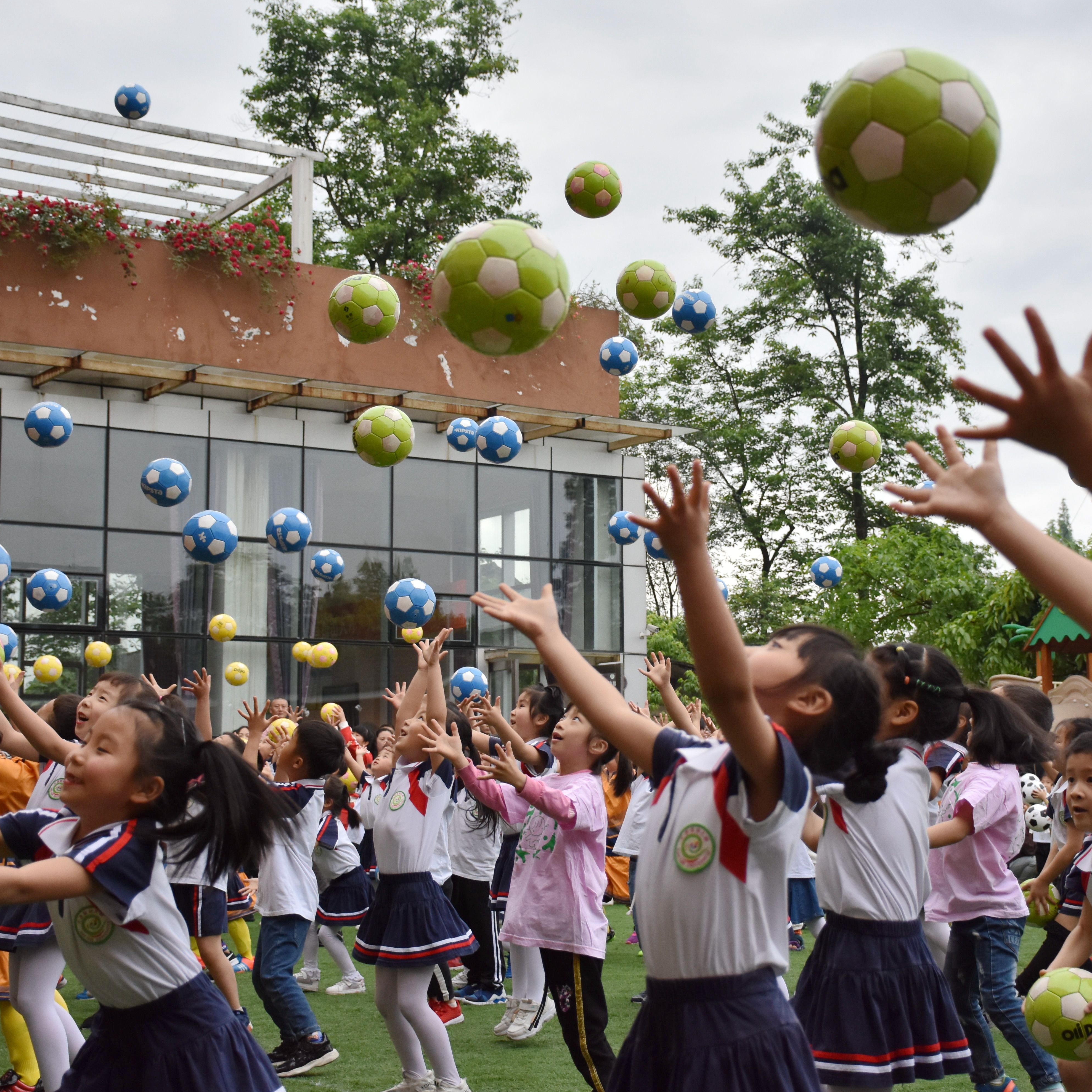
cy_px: 544
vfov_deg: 29.6
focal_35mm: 58
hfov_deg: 29.5
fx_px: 2070
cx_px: 619
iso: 800
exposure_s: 1/1000
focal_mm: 30
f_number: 4.5
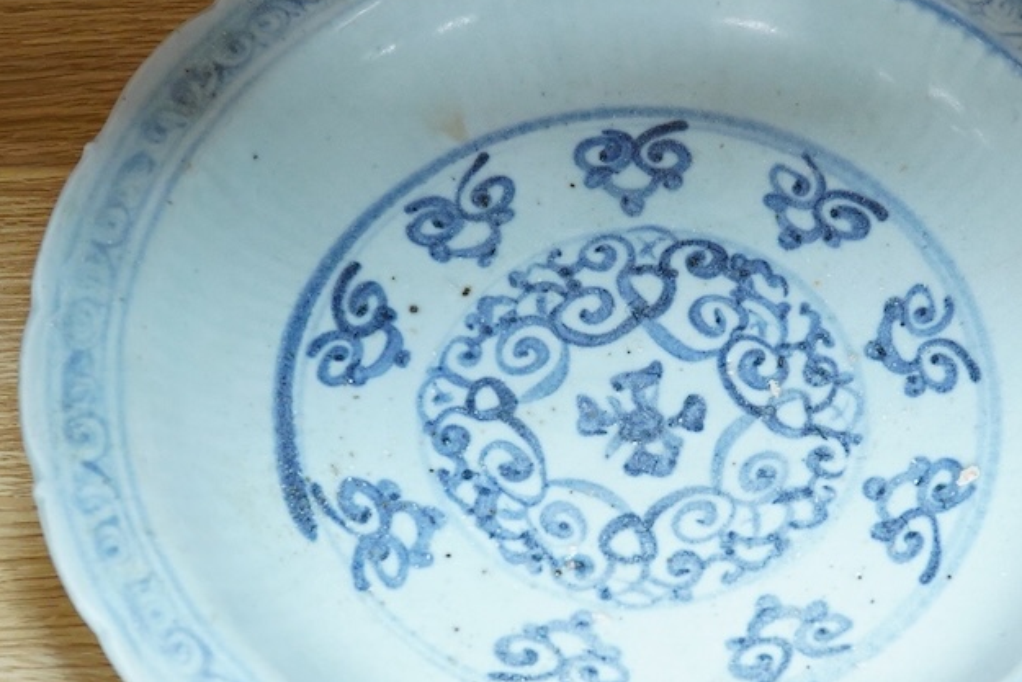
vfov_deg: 16.9
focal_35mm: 81
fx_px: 2300
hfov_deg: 24.9
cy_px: 409
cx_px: 675
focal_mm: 30
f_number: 7.1
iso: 2500
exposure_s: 1/100
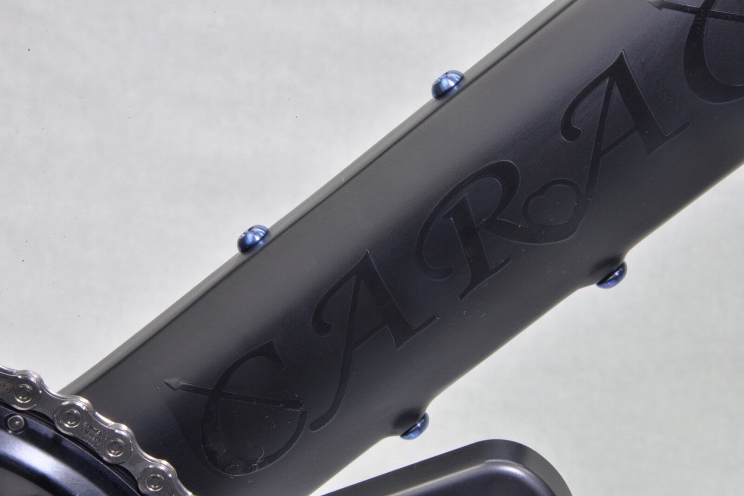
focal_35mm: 210
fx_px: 4340
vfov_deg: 6.5
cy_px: 248
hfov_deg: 9.8
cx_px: 372
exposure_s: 1/1.6
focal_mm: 210
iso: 800
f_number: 36
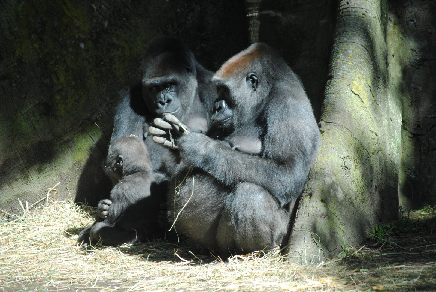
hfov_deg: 10.1
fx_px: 2455
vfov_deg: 6.8
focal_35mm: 202
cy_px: 146
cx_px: 218
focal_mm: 135
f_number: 5
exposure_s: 1/200
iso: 200
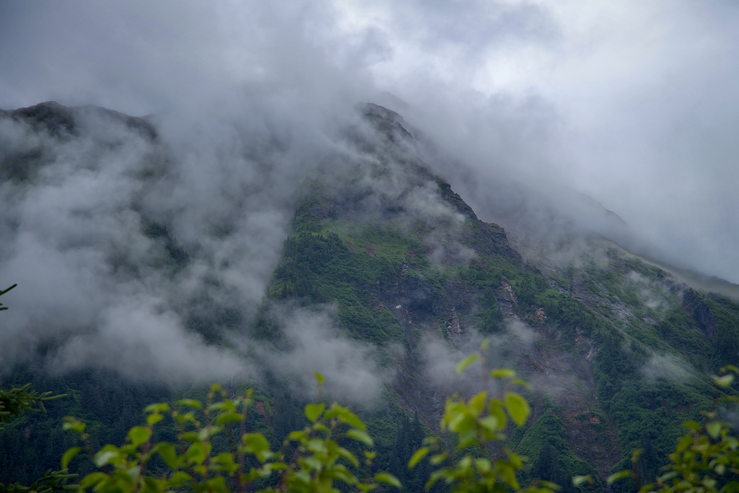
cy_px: 233
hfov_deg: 16.1
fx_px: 2608
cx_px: 381
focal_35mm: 127
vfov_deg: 10.8
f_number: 6.3
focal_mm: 120
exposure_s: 1/250
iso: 100
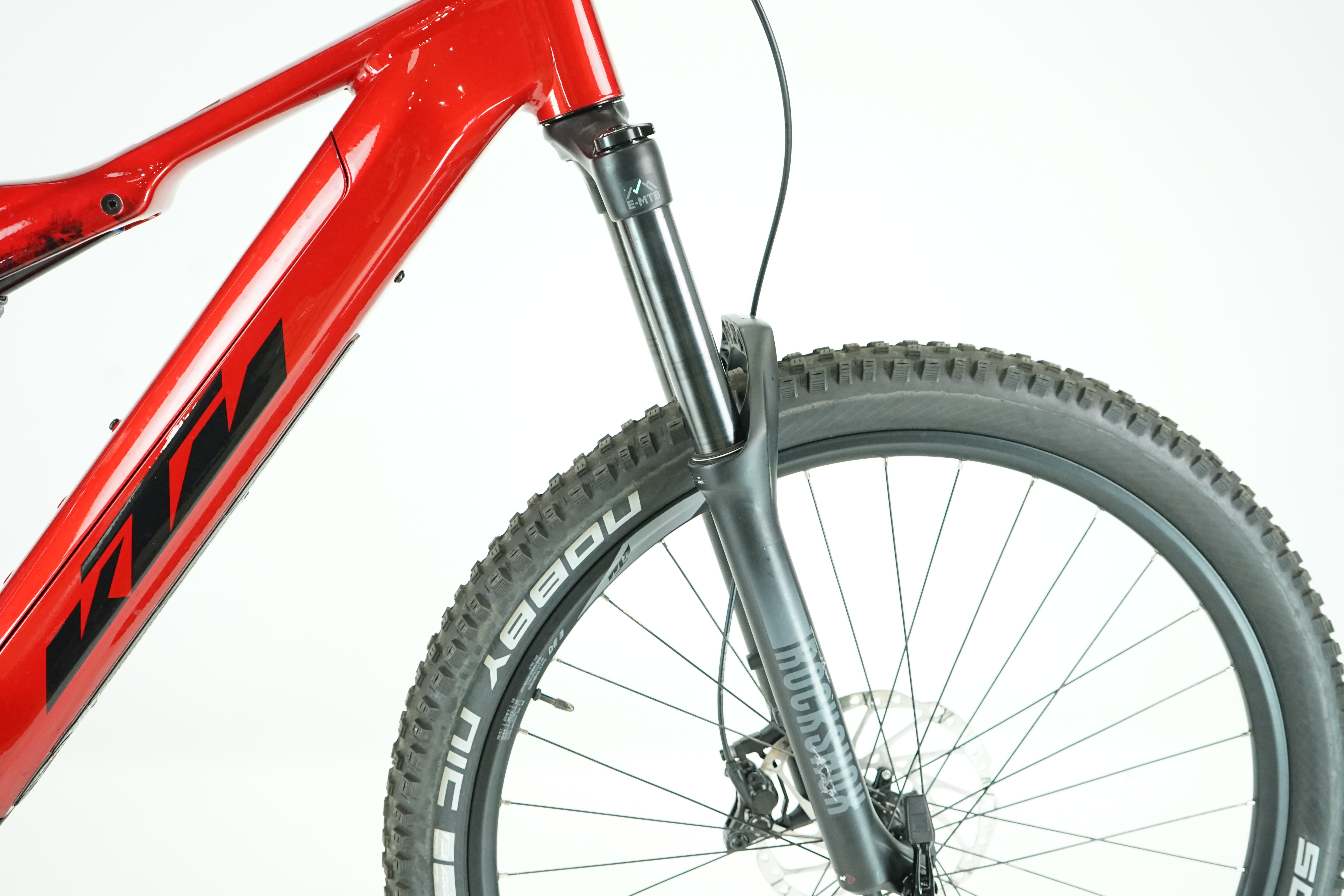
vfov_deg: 34.2
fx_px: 1456
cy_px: 503
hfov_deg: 49.5
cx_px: 729
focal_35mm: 39
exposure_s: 1/200
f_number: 5
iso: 3200
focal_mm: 34
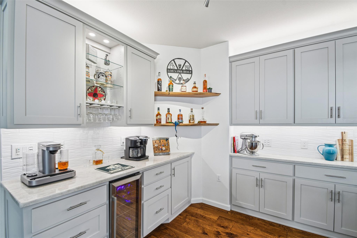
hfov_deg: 100.4
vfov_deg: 77.3
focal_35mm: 15
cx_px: 178
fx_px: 149
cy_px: 119
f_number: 8
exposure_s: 1/20
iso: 400
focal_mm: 10
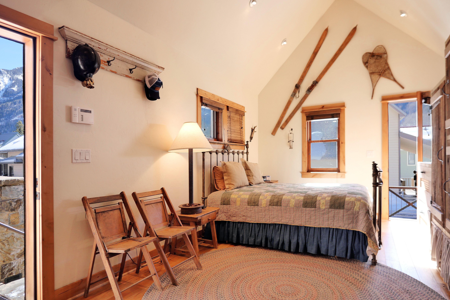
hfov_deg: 86.9
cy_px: 158
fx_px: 237
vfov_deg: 64.5
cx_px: 227
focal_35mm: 19
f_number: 4
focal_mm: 9
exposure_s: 1/500
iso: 800
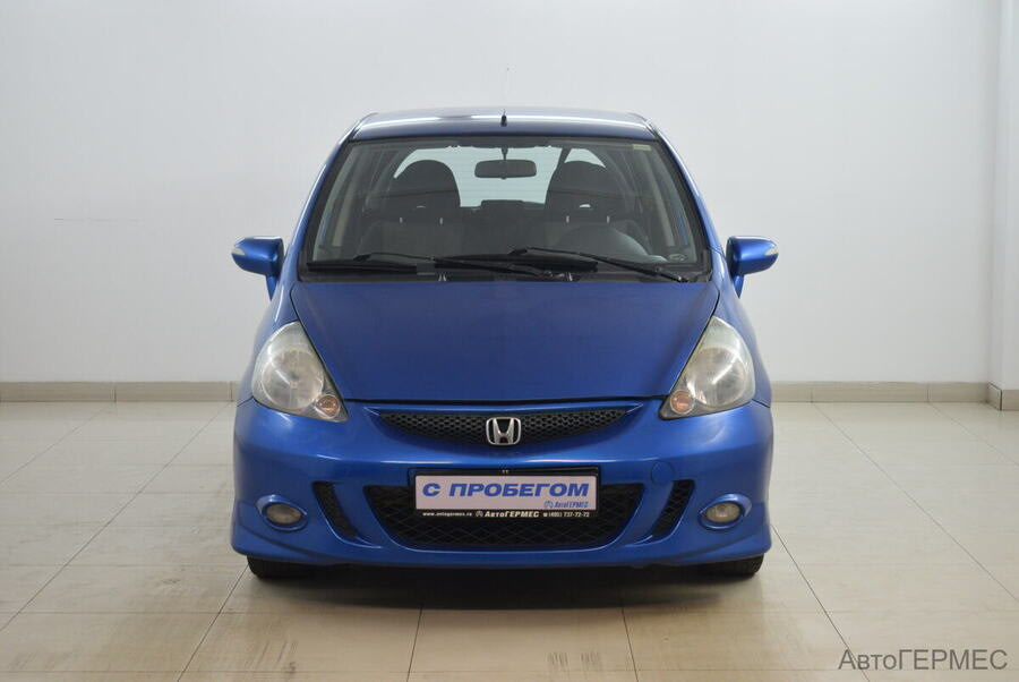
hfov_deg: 31.9
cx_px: 510
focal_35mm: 63
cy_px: 341
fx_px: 1785
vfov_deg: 21.6
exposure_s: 1/100
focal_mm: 42
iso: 1000
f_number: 5
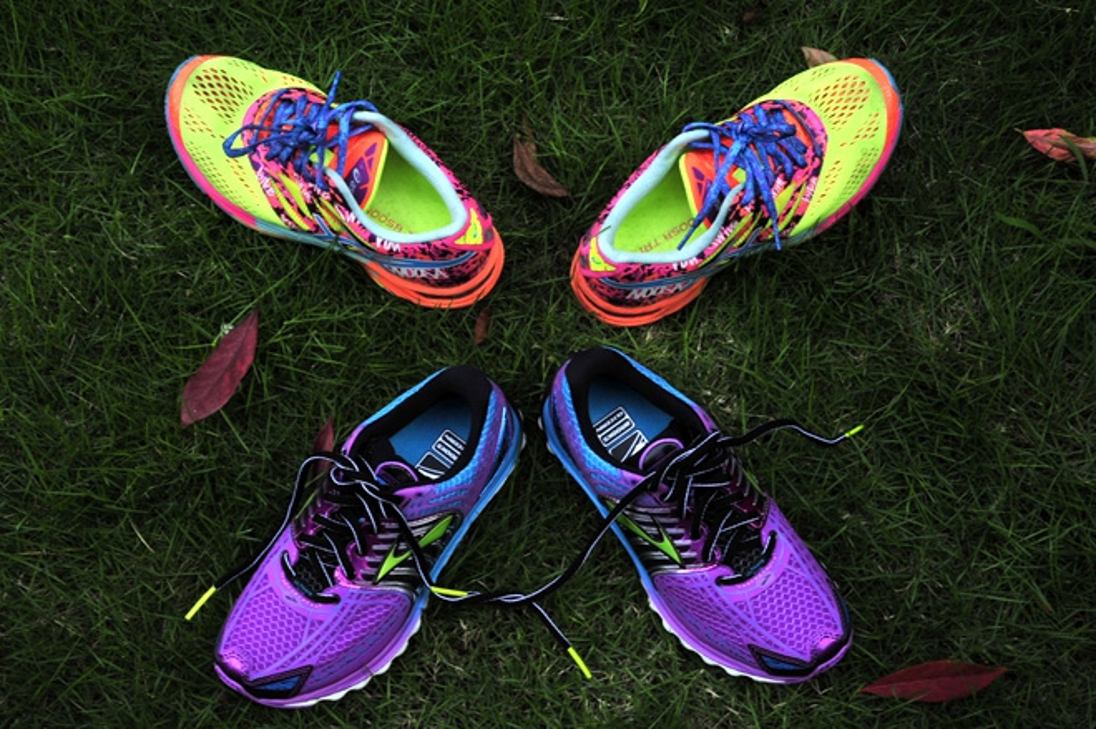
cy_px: 364
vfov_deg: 24.6
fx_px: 1673
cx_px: 548
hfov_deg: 36.3
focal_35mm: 55
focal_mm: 55
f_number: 22
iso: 640
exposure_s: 1/13
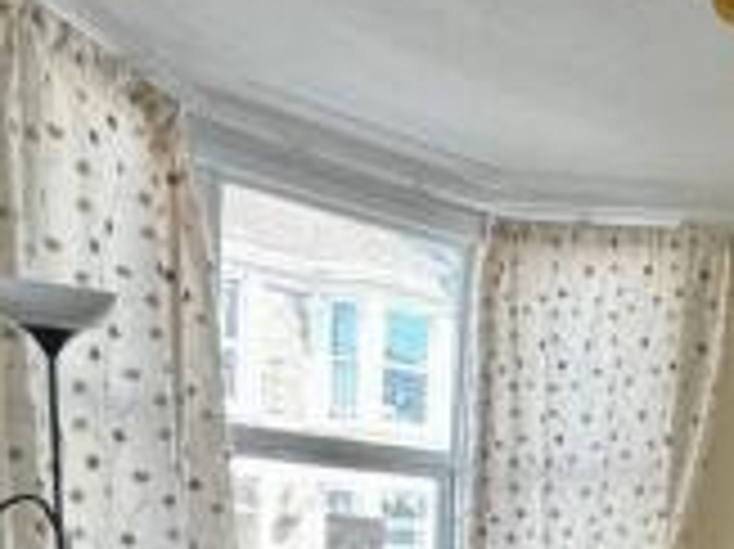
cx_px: 948
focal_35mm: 50
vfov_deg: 26.3
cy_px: 632
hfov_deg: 30.4
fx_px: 1059
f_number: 2.2
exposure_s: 1/99
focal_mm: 2.22
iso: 100
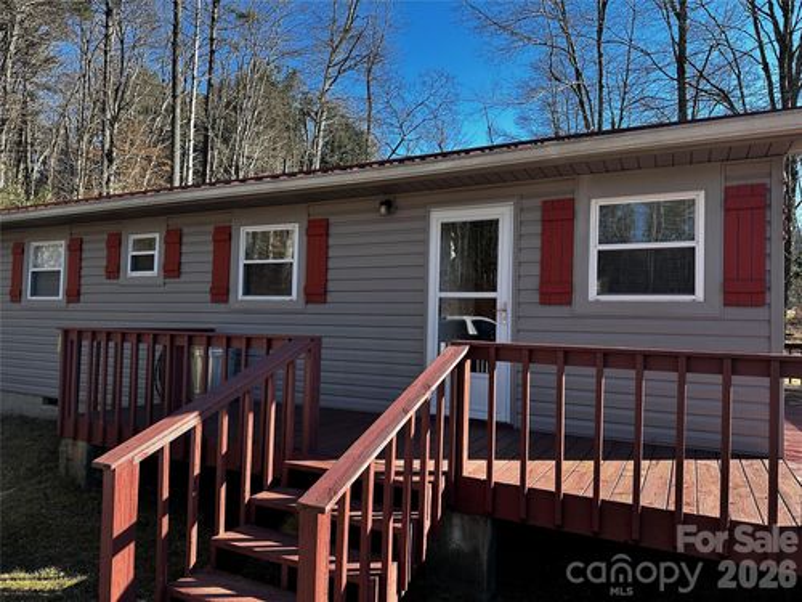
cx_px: 401
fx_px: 556
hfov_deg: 71.6
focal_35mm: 24
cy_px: 301
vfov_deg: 56.8
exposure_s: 1/1144
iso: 80
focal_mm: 6.86
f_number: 1.78
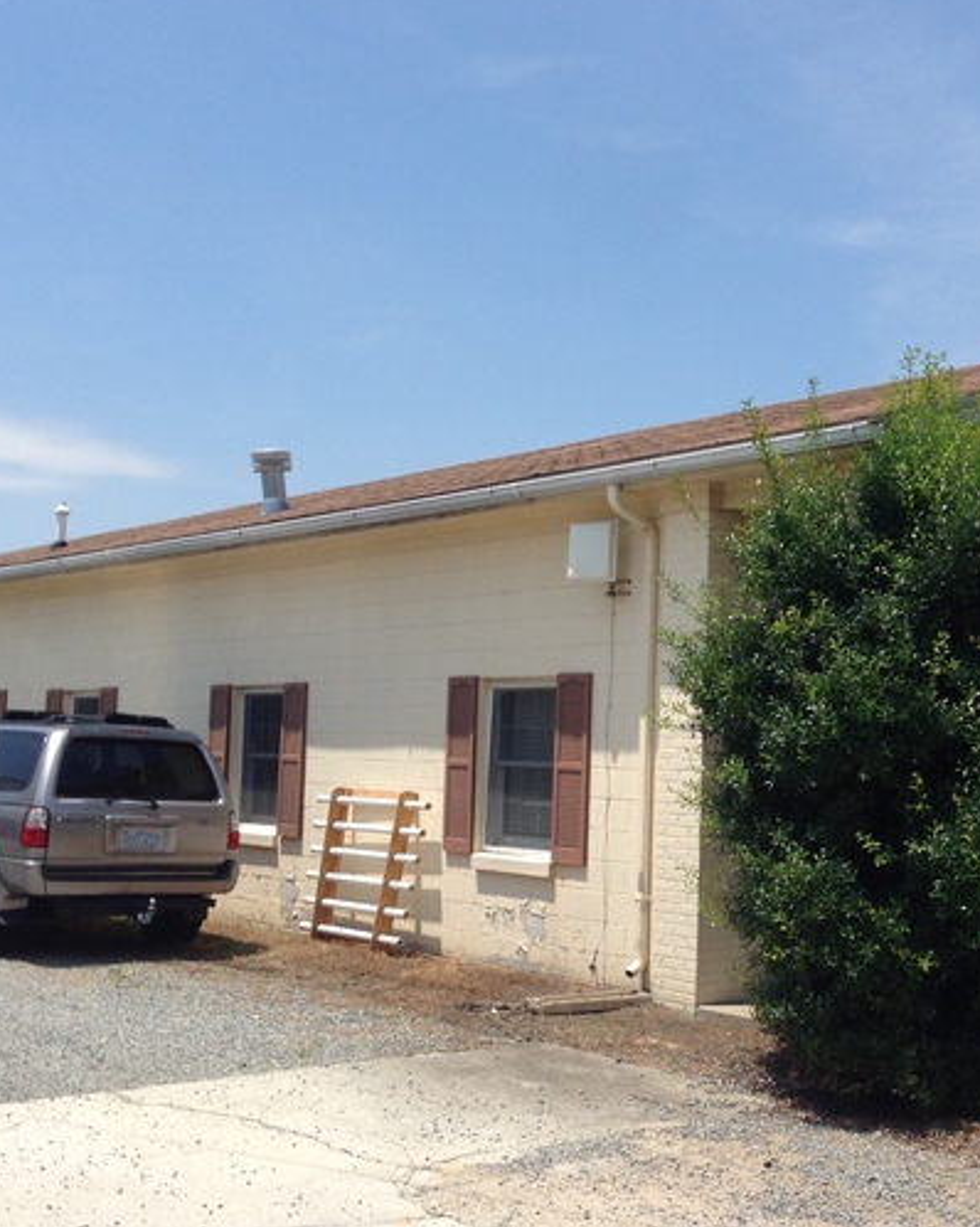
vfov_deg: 37.3
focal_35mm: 50
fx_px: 1814
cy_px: 641
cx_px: 666
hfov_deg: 30.0
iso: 50
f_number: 2.4
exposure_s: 1/1869
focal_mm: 4.12
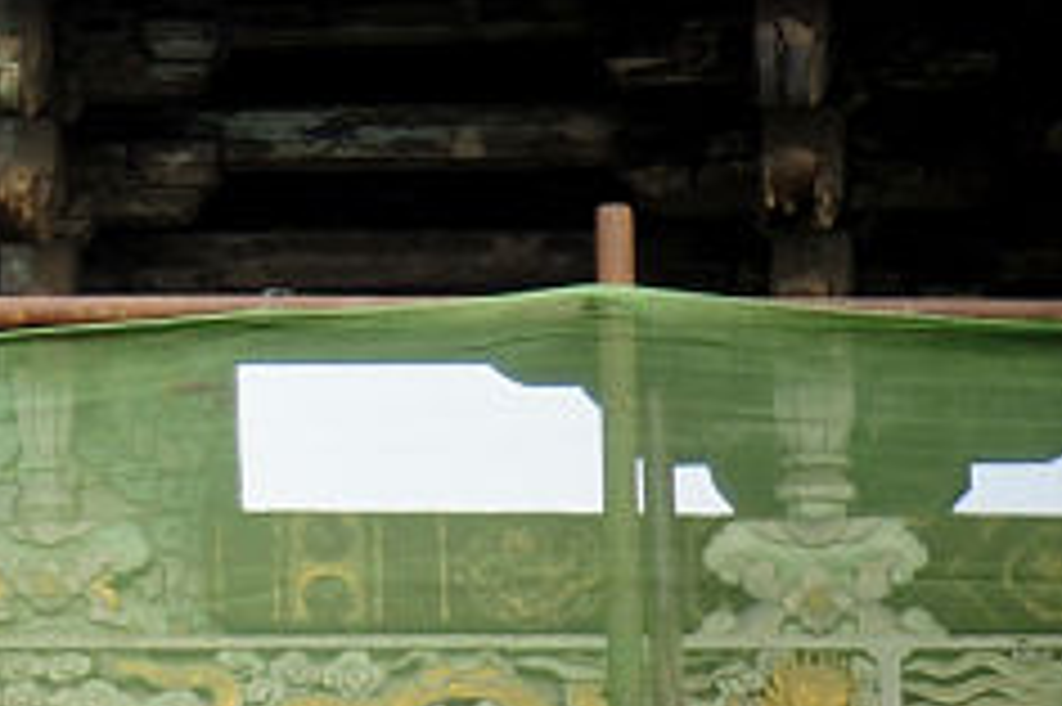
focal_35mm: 483
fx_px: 14238
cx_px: -1602
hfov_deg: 4.2
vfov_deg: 2.8
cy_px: -342
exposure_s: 1/320
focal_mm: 95
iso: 250
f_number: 4
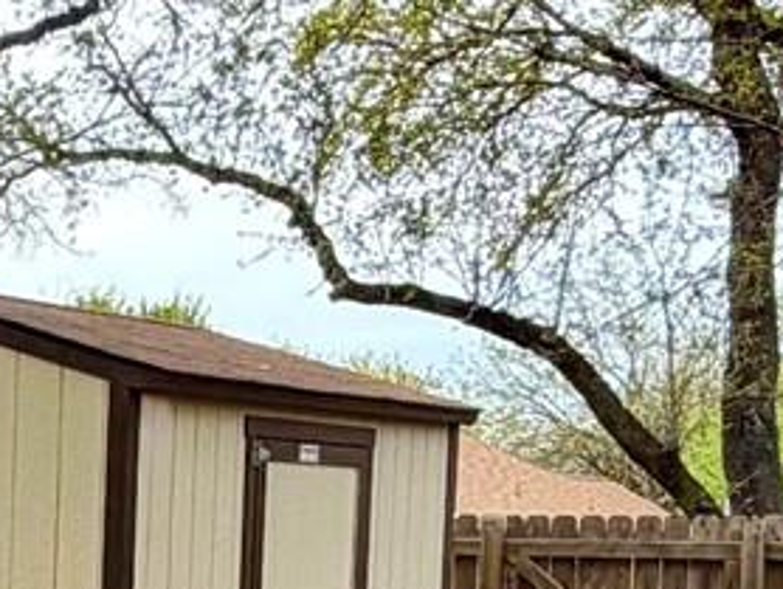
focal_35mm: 103
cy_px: 767
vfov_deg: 13.8
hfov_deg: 17.0
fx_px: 2332
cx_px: -439
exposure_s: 1/159
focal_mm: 2.22
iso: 40
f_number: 2.2
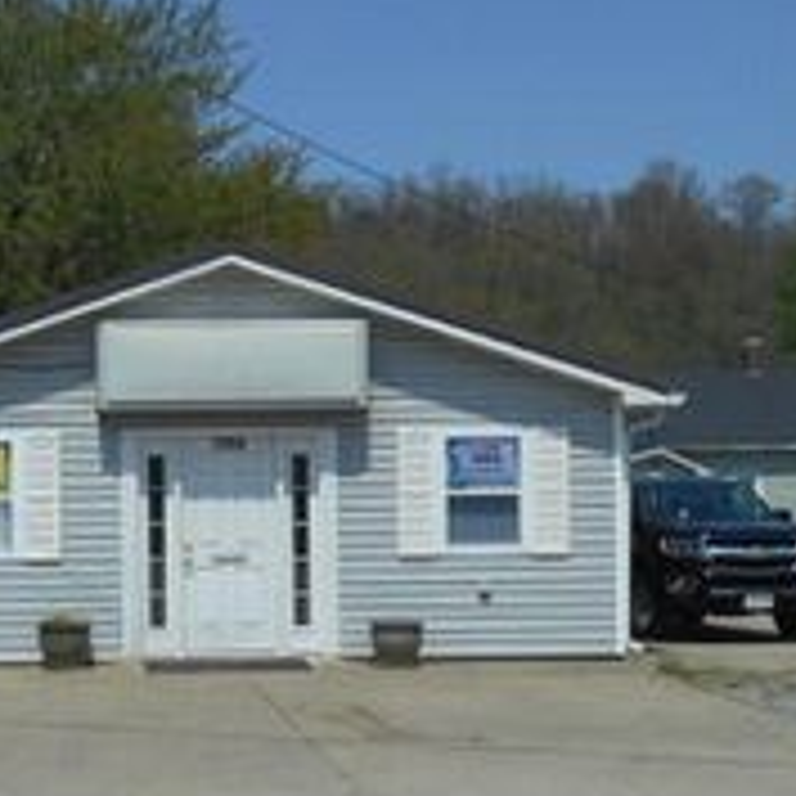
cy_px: 537
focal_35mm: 65
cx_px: 99
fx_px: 1691
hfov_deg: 25.8
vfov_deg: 26.3
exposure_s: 1/2000
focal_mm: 4.6
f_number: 3.2
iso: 80
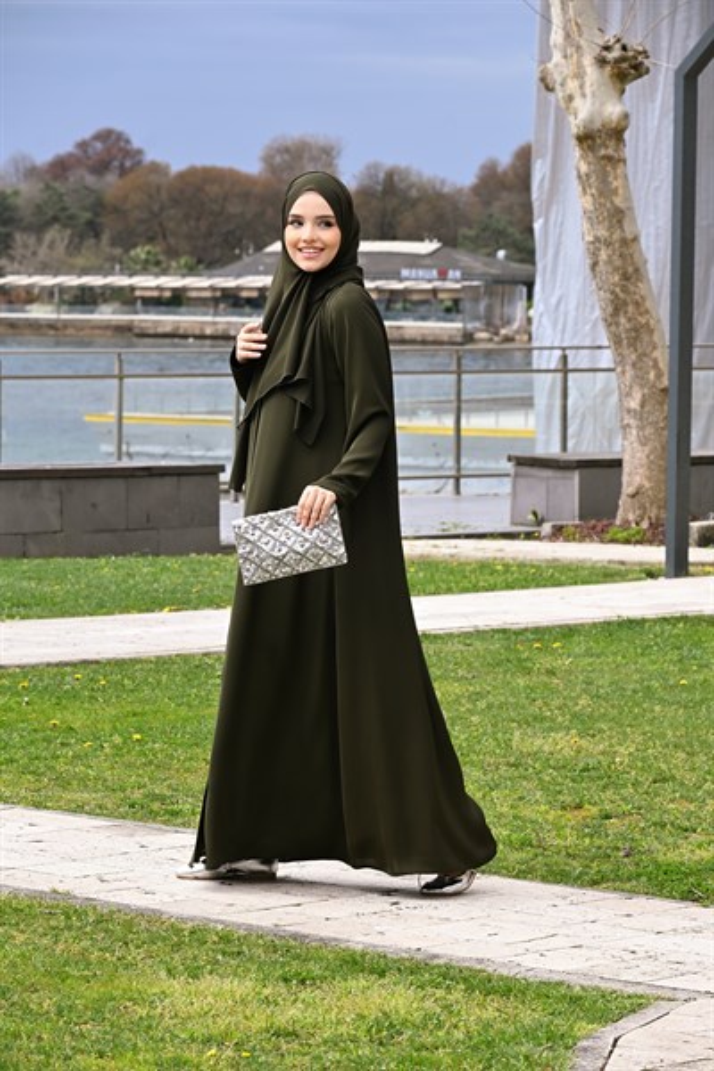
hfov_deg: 9.7
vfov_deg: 14.6
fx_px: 4194
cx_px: 357
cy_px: 536
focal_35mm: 141
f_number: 8
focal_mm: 94
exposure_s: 1/500
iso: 360
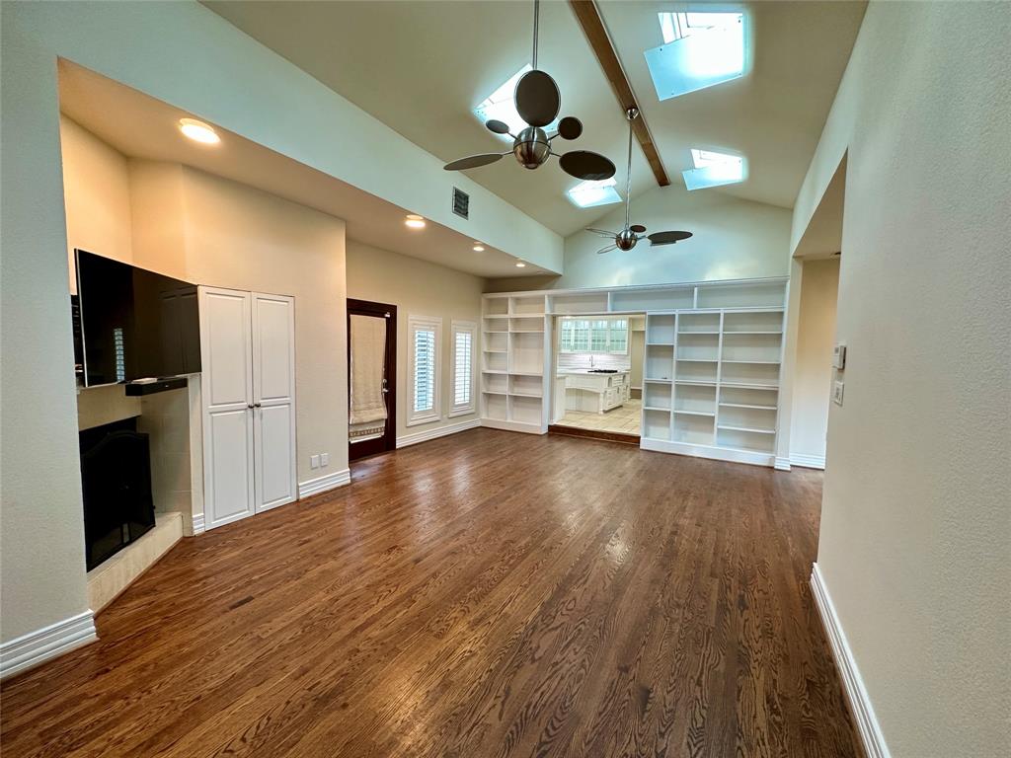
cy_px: 379
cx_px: 506
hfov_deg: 102.1
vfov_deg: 85.7
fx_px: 409
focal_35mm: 14
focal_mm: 2.22
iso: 160
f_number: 2.2
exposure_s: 1/60
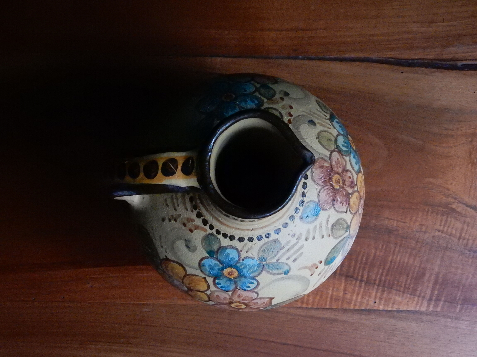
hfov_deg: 43.9
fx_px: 593
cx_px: 238
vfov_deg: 33.6
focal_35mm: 43
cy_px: 178
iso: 1600
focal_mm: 7.6
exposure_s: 1/50
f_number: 4.2
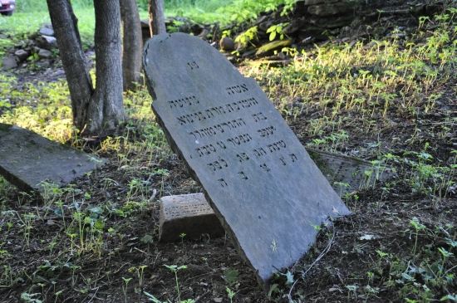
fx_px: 723
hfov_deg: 35.1
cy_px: 152
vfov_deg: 23.7
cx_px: 228
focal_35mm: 57
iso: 1600
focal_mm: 38
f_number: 4.5
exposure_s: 1/100
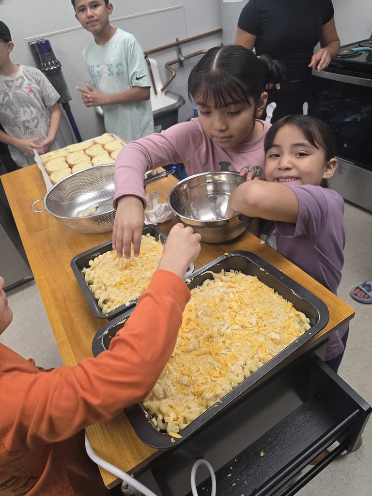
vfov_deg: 73.9
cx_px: 186
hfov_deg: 58.9
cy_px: 248
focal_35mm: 23
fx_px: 330
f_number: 1.7
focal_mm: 6.3
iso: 160
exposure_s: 1/120
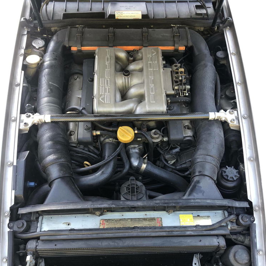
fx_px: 296
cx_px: 134
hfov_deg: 48.4
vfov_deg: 48.0
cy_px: 168
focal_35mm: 34
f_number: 1.8
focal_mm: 3.99
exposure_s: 1/40
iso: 25
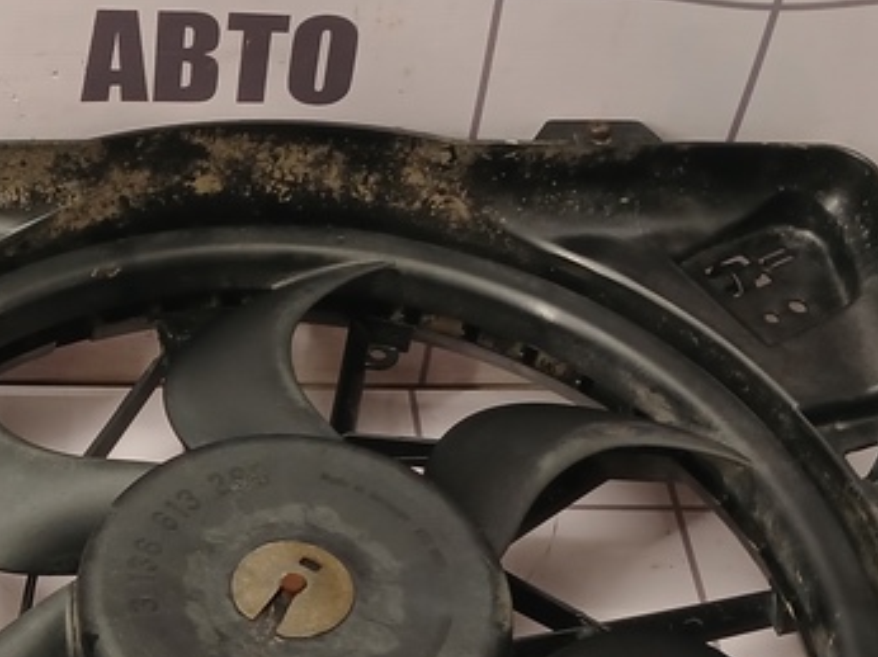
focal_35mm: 80
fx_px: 2028
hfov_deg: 23.7
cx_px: 74
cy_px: 533
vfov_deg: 18.2
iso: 200
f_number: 1.8
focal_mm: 4
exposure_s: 1/50
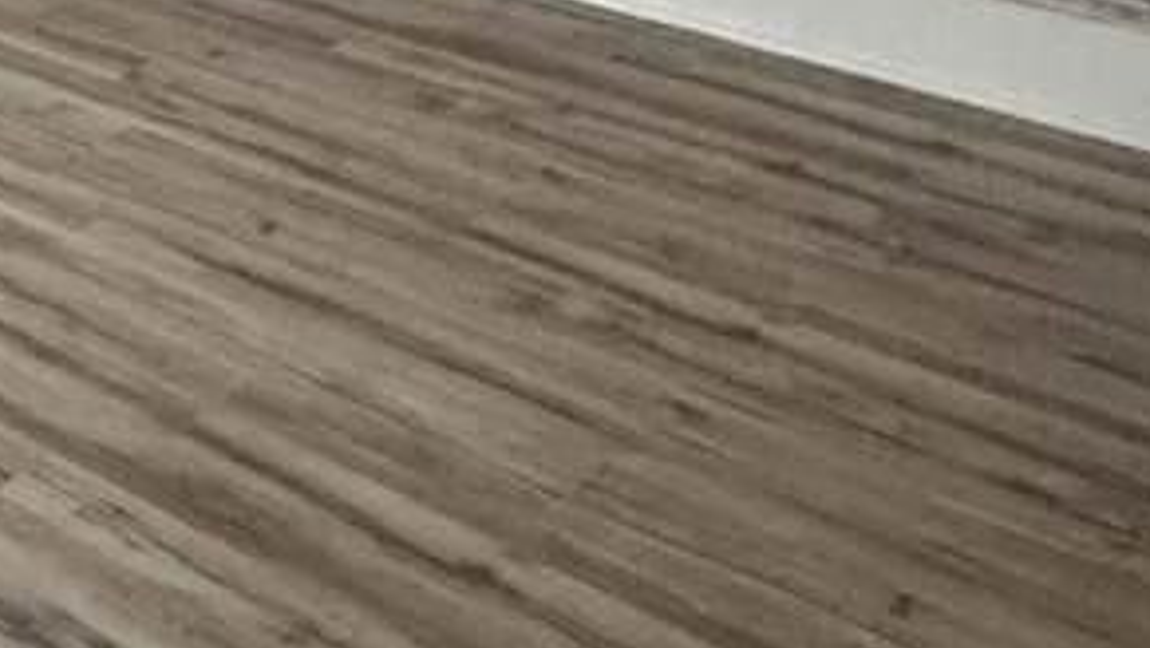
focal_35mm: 67
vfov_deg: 16.0
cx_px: -786
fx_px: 2044
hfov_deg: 22.4
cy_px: -423
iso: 320
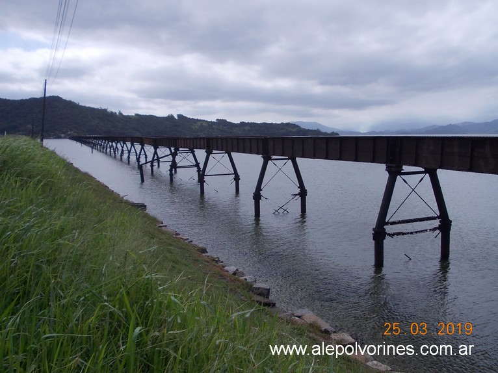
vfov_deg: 37.7
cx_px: 249
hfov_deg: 49.0
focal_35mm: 38
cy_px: 186
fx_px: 547
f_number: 6.2
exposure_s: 1/400
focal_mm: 5.3
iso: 80
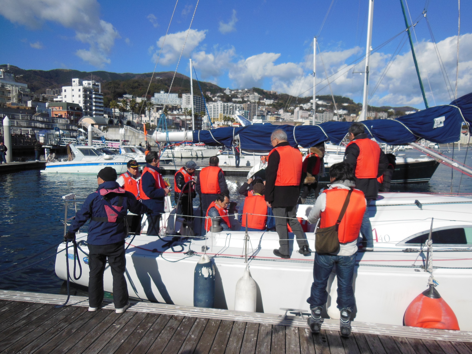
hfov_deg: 69.4
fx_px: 341
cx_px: 236
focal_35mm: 25
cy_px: 177
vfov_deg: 54.9
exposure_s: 1/500
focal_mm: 4.5
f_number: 7
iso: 125
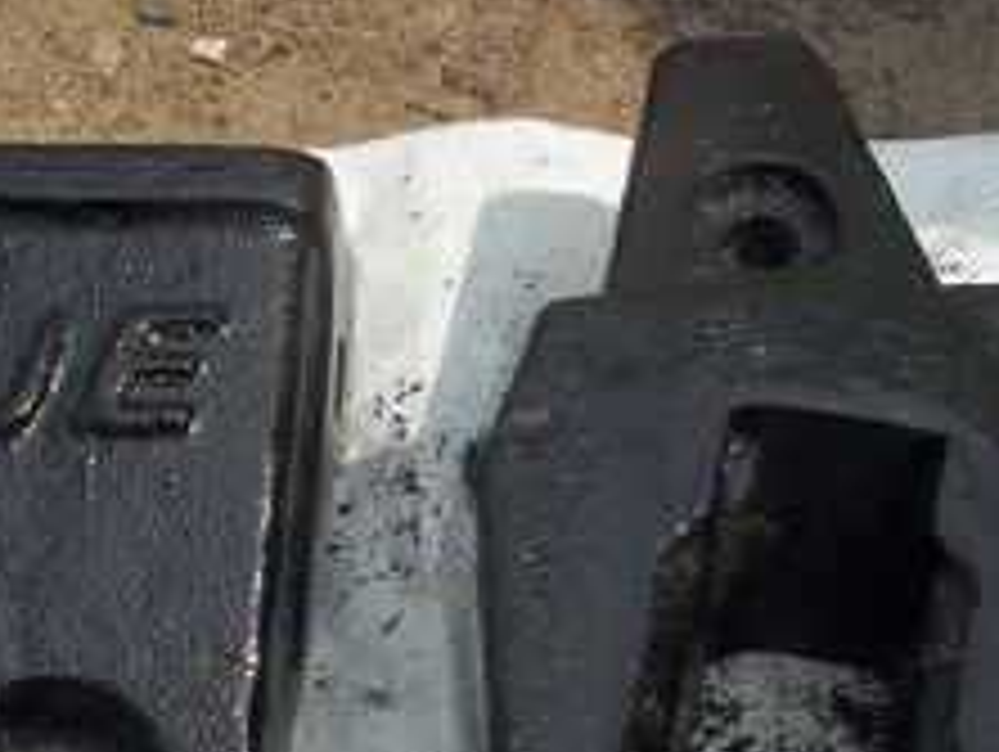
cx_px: 450
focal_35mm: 81
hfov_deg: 24.1
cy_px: 660
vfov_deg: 18.0
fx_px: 2340
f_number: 8
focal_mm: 6.5
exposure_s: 1/250
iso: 64
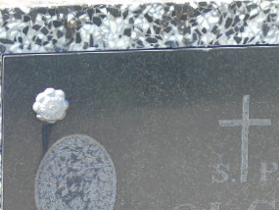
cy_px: 235
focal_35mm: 319
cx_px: 250
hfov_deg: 6.2
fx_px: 2572
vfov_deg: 4.7
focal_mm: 25
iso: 200
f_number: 4.7
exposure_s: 1/125
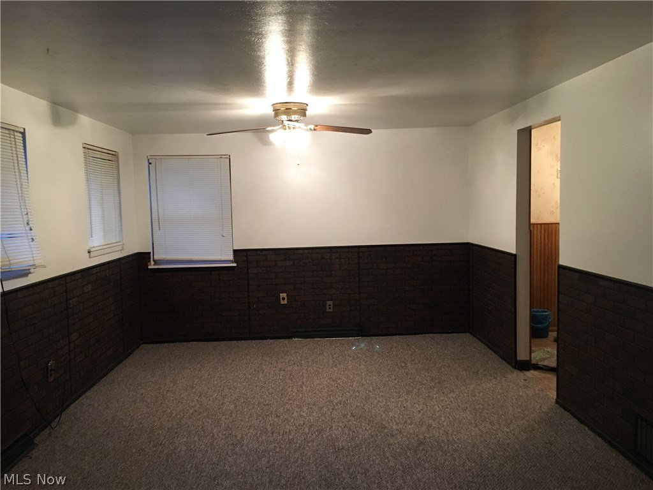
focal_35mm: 29
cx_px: 326
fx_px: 547
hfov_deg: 61.7
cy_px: 245
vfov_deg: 48.2
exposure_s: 1/24
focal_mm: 4.15
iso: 200
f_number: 2.2
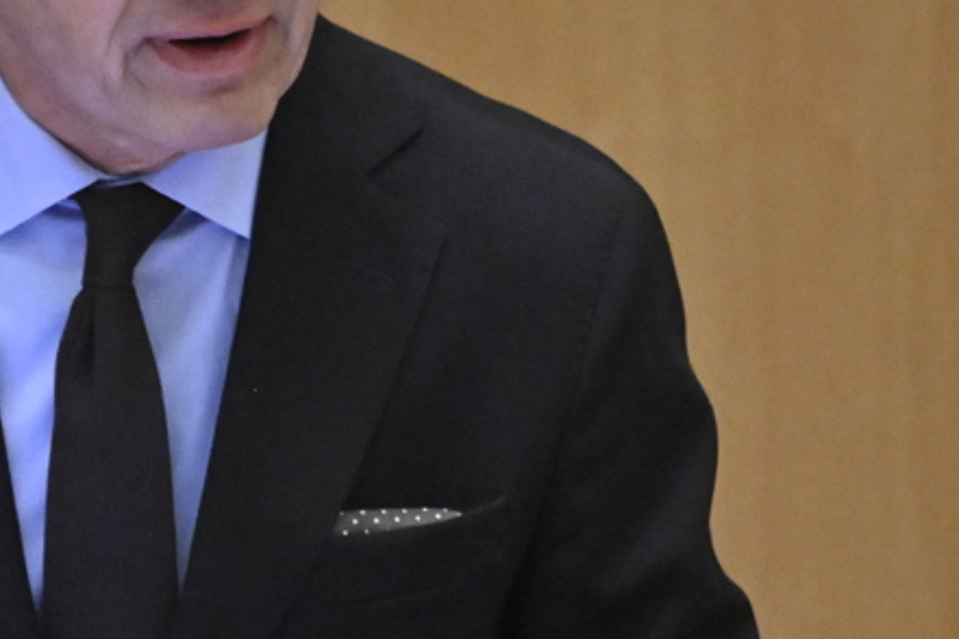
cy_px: 372
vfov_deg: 0.8
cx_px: -72
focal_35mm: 1727
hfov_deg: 1.2
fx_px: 46002
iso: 4000
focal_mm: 560
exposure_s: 1/200
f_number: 5.6
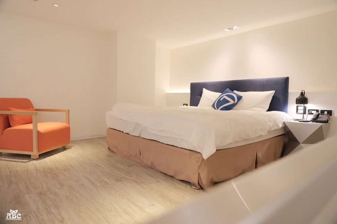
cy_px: 112
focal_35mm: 23
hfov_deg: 76.1
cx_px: 168
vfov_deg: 55.1
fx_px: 215
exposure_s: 1/75
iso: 3200
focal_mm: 15
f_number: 3.5
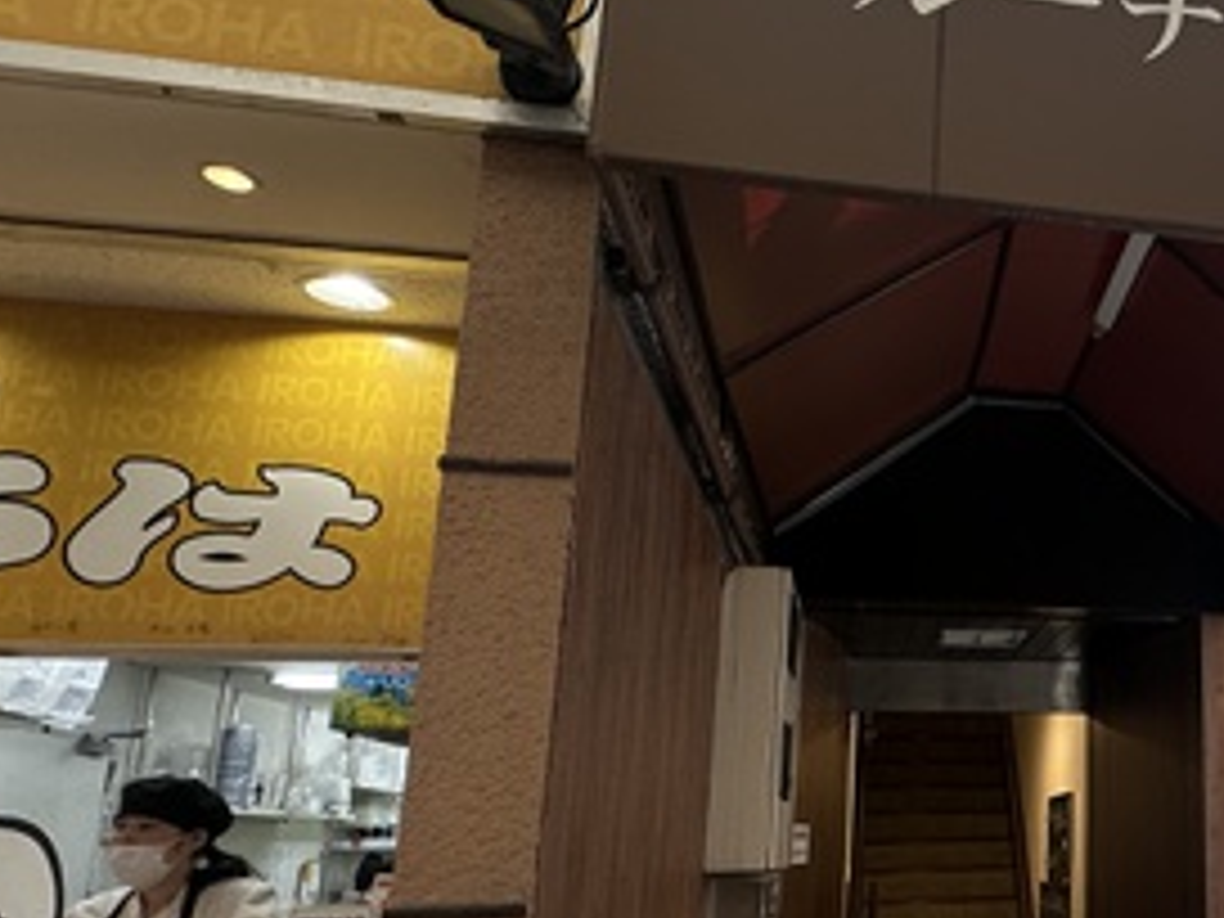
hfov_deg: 44.1
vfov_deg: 39.5
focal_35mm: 36
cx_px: 1215
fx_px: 1273
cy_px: 551
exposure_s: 1/120
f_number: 2.2
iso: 64
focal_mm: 2.22
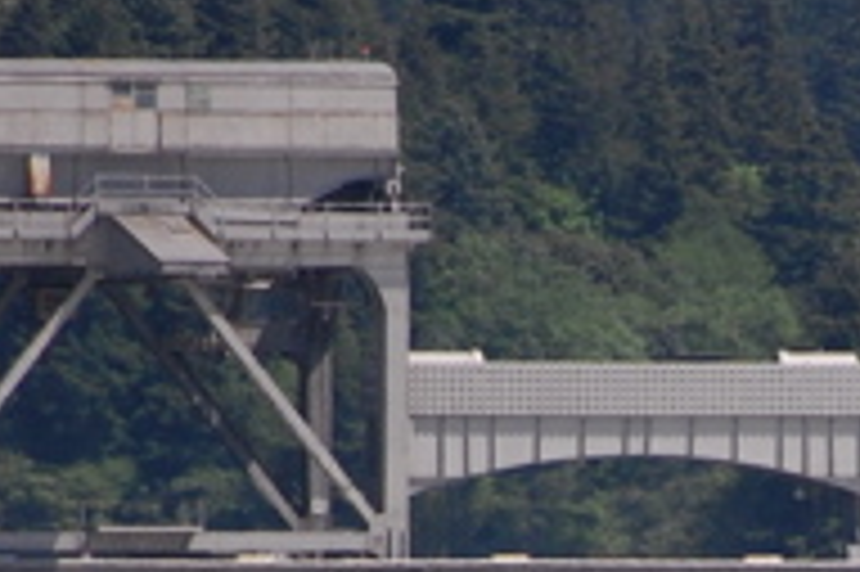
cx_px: 964
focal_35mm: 1256
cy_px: 822
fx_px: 29978
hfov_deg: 1.6
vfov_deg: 1.1
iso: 400
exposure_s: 1/1600
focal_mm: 200
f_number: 5.6
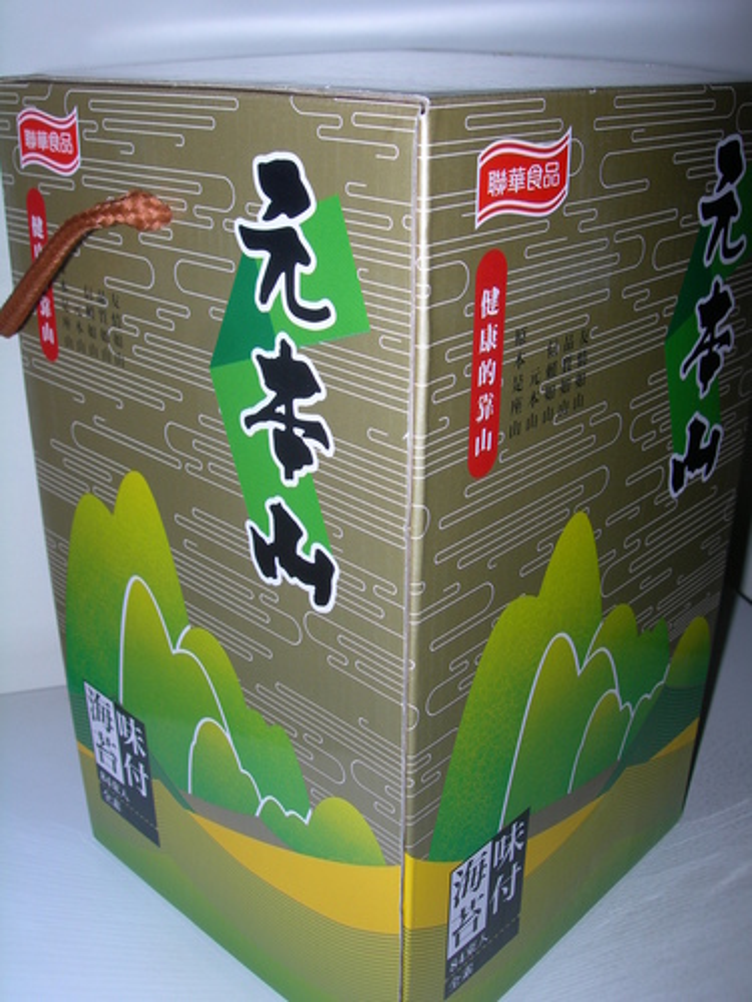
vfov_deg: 49.0
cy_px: 501
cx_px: 376
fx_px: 1101
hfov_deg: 37.7
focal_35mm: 38
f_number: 4.8
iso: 50
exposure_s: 1/60.1
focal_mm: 7.8
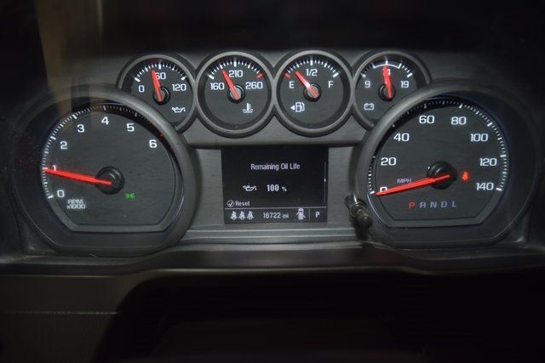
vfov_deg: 48.0
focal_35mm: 27
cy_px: 182
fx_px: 409
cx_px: 272
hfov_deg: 67.4
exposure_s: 1/30
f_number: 3.5
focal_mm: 18
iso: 560
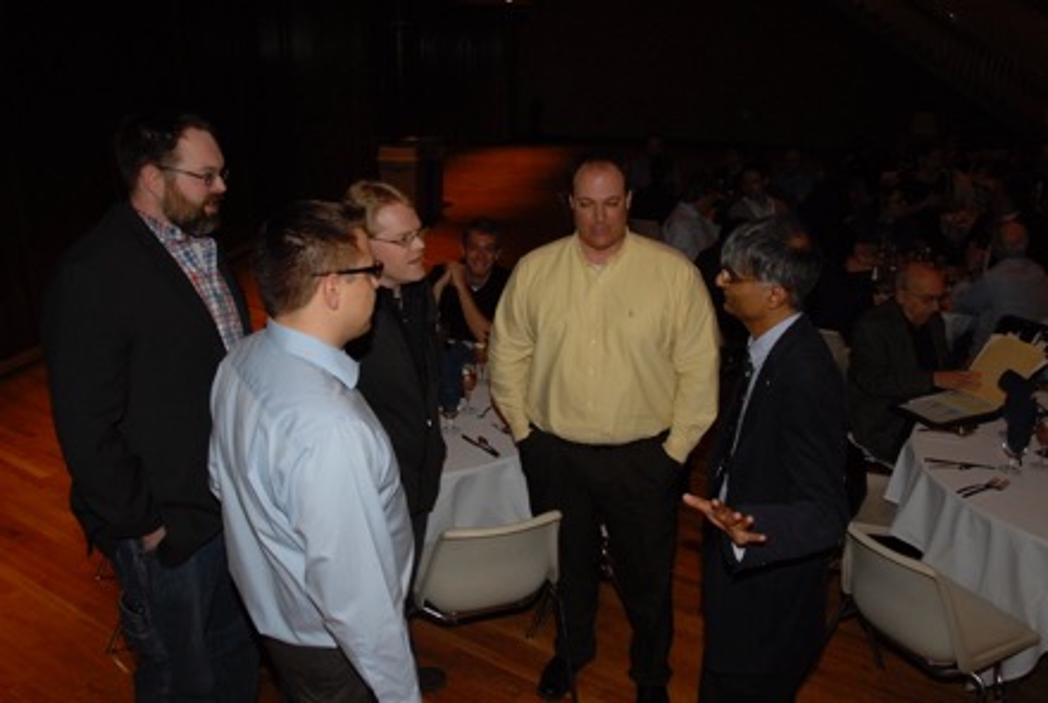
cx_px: 524
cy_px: 352
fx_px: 875
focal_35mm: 30
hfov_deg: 61.8
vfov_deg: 43.8
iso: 800
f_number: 7.1
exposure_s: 1/60
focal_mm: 20
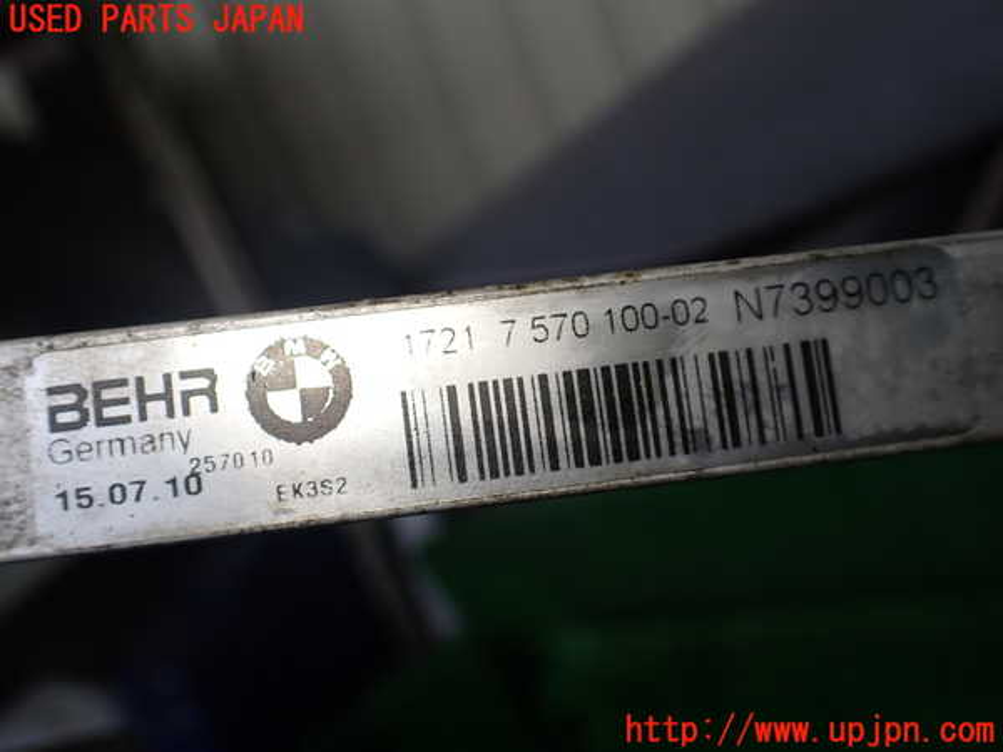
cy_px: 376
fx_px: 869
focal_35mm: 30
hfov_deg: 60.0
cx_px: 502
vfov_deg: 46.8
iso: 100
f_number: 2.3
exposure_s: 1/160
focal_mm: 5.4
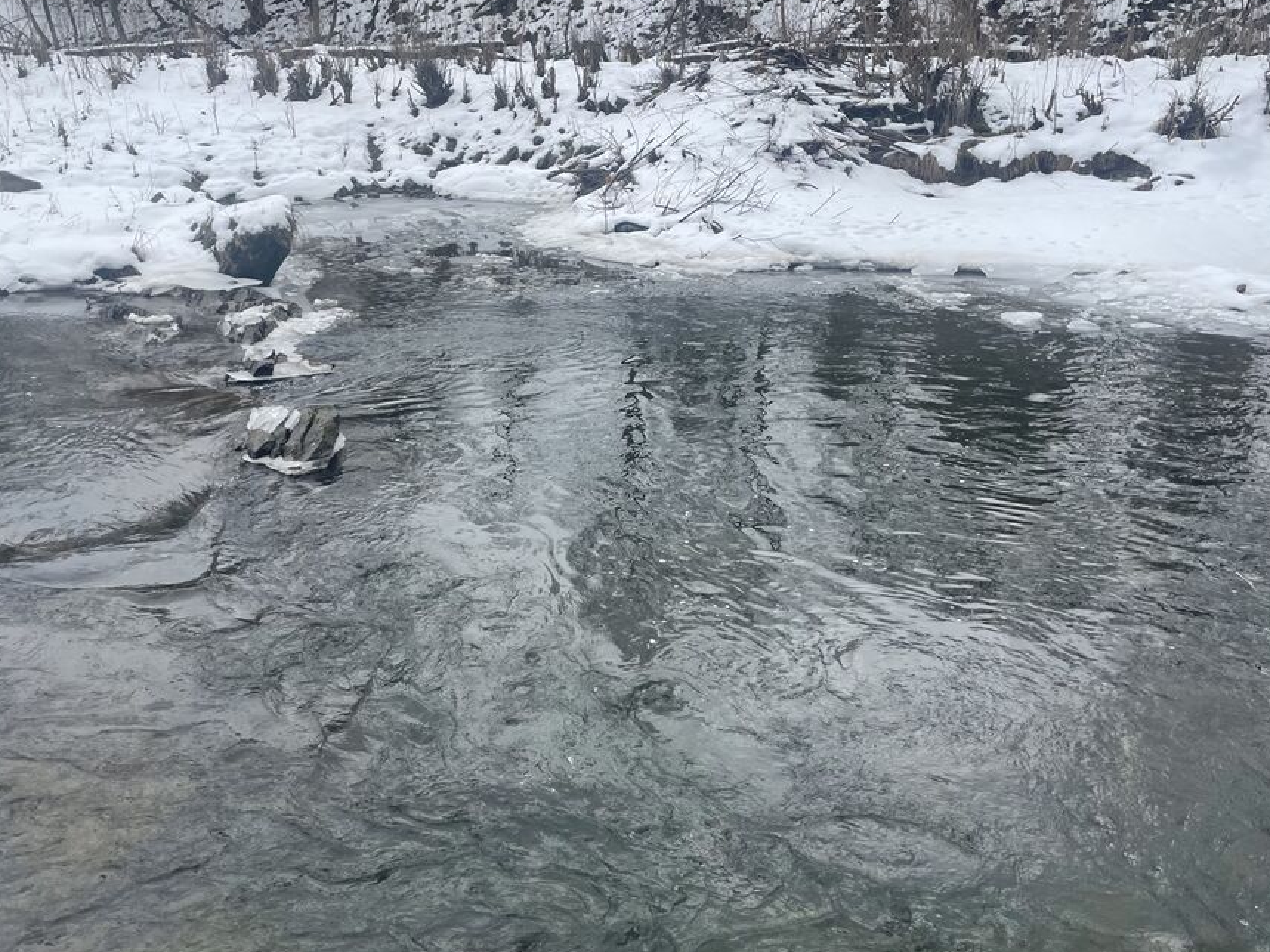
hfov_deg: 58.1
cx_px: 534
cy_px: 404
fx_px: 1137
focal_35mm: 31
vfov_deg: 45.3
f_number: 1.6
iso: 32
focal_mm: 4.2
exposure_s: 1/553
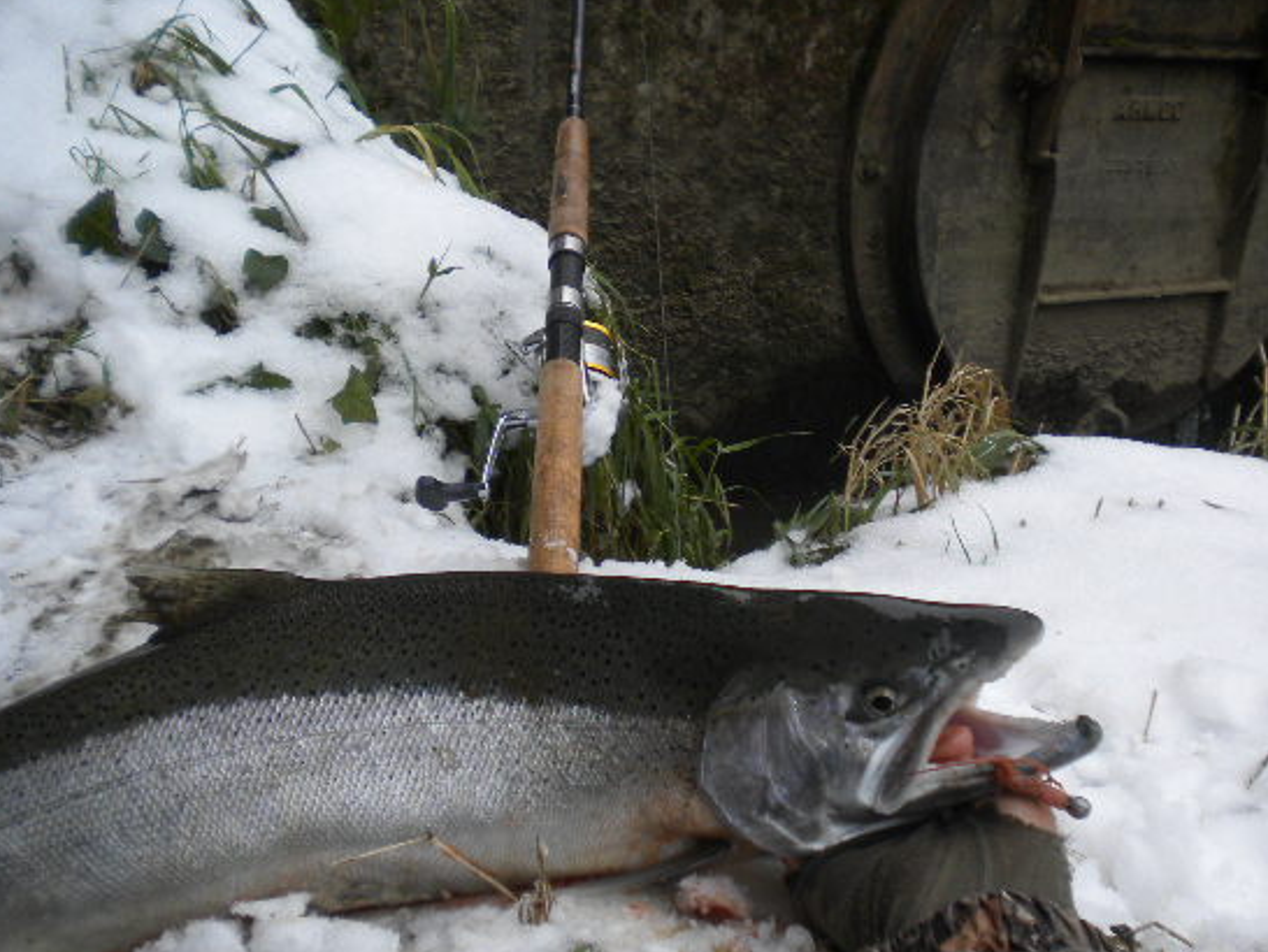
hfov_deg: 45.7
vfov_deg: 35.2
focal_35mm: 41
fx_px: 1503
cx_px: 715
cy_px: 474
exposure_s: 1/151
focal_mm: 6.3
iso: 80
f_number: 3.1
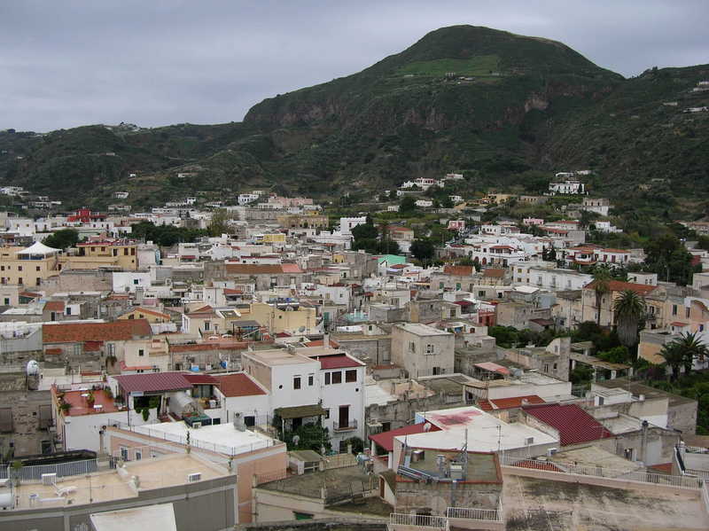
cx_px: 354
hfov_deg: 51.4
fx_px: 737
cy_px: 266
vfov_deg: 39.6
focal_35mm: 36
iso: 50
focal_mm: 6
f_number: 2.7
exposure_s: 1/114
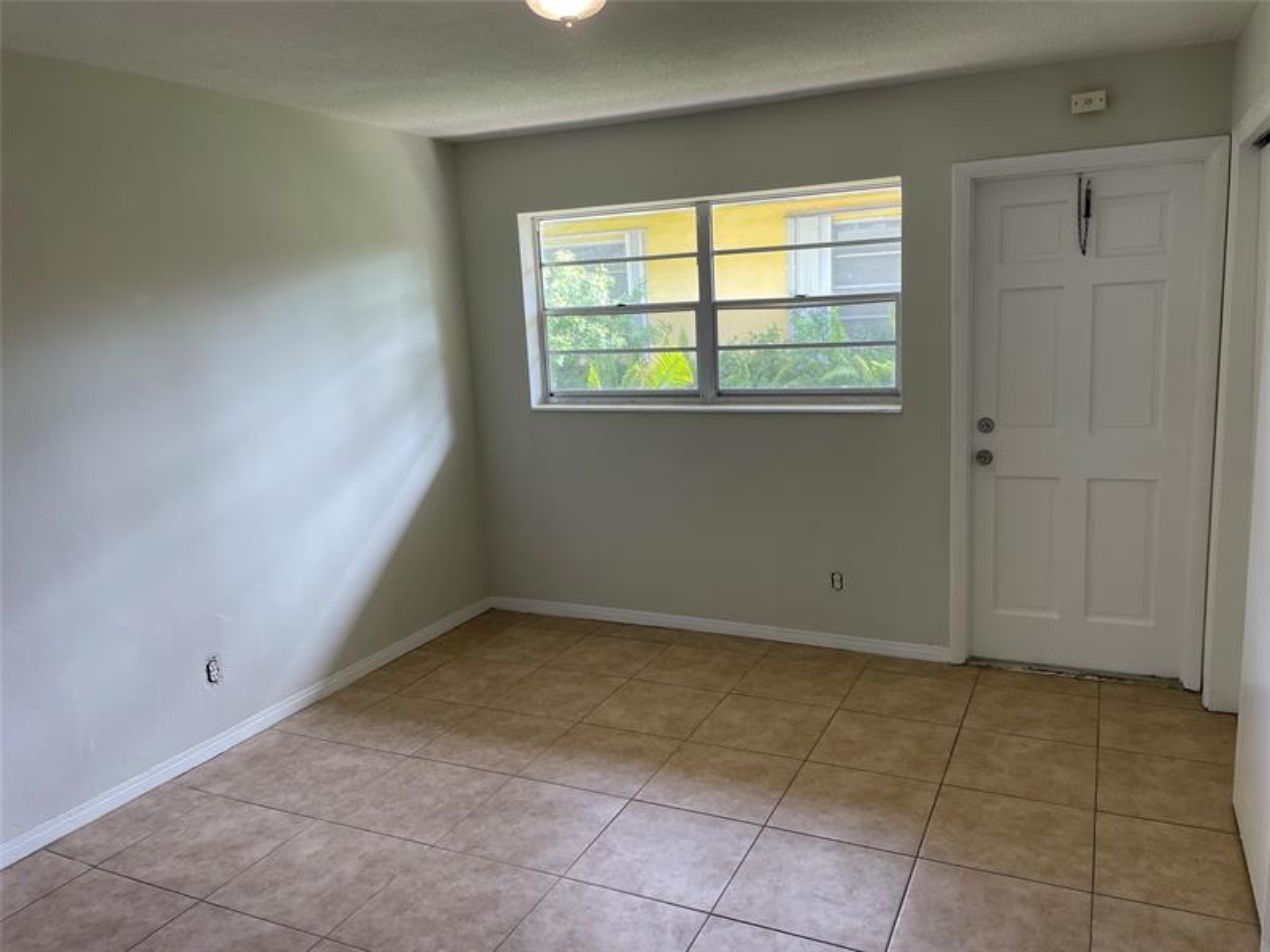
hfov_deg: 67.3
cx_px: 635
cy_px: 476
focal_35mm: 26
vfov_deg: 53.1
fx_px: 954
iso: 64
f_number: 1.6
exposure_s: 1/120
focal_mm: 4.2
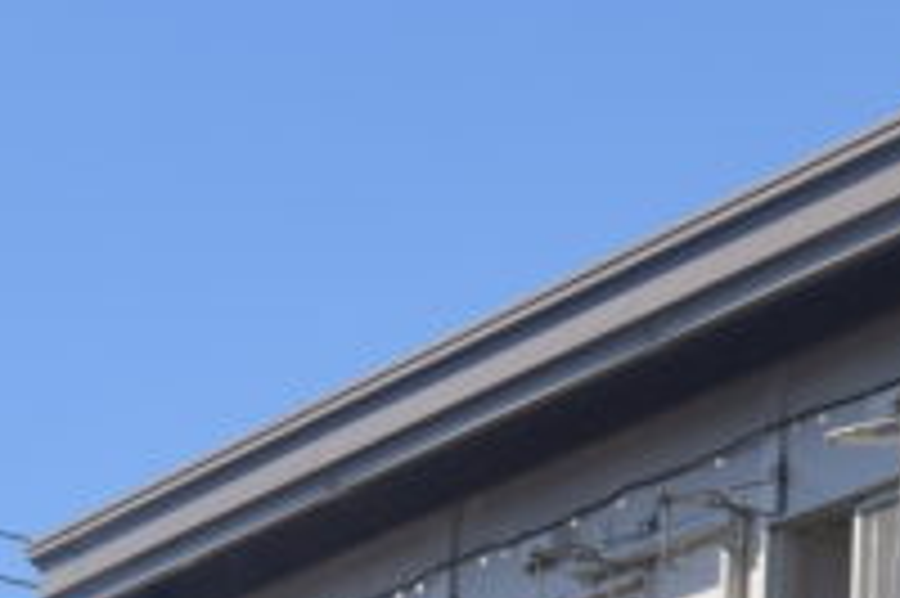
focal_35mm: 261
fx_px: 6519
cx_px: 2444
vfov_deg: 5.2
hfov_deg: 7.2
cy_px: 845
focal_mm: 29
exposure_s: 1/400
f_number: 10
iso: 200
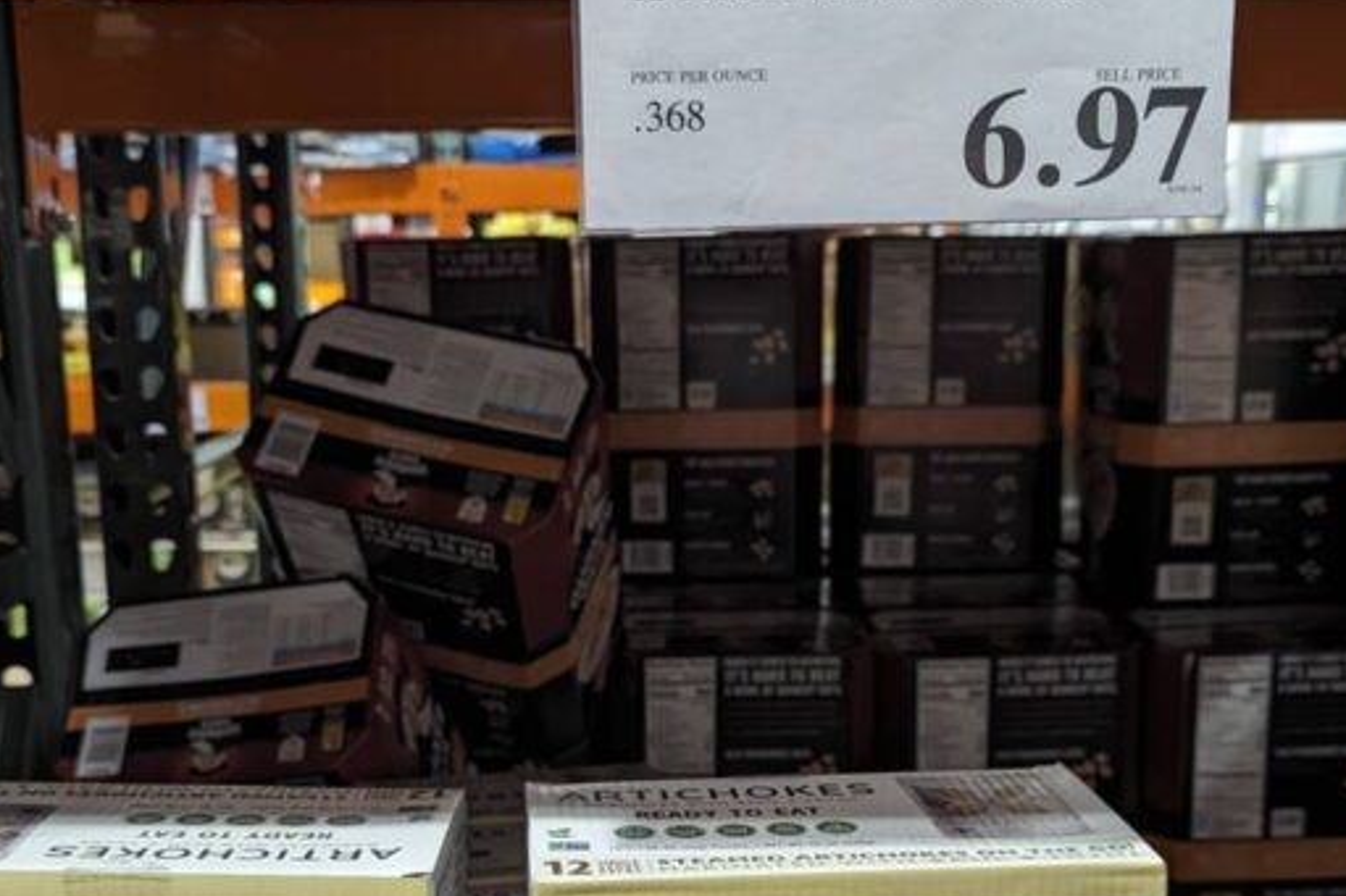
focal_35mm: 50
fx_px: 1869
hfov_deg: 39.6
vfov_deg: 26.4
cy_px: 748
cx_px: 623
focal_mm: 6.81
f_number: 1.85
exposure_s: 1/146
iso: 508
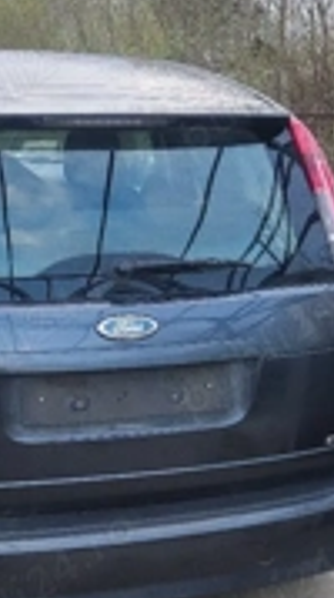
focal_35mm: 61
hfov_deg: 19.5
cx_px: 94
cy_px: 374
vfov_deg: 34.2
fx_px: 965
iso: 51
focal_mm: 4.71
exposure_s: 1/100
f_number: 1.79
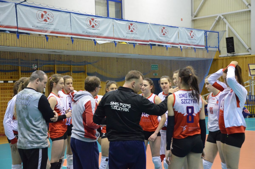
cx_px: 128
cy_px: 84
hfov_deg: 30.6
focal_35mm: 66
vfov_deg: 20.5
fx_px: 467
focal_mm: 44
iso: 3200
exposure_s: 1/100
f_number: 5
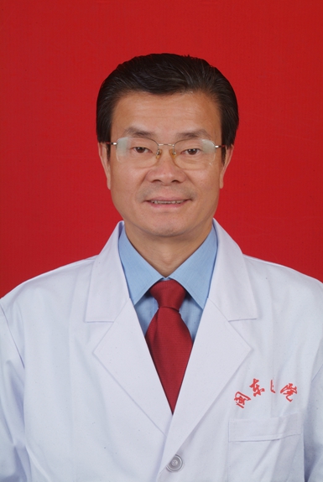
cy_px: 241
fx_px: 1516
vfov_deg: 18.1
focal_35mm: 113
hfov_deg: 12.2
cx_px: 162
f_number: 16
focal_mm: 75
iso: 100
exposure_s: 1/90
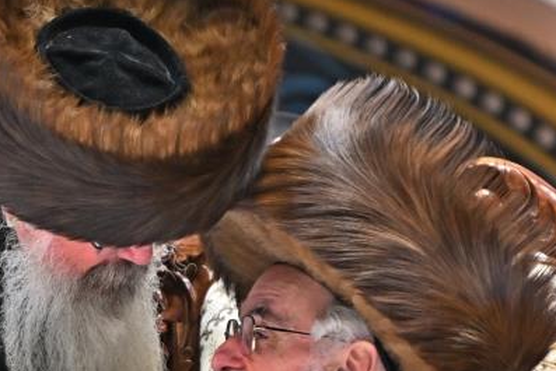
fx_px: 11958
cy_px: 272
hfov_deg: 2.7
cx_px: 141
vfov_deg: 1.8
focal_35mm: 774
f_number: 2.8
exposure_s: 1/640
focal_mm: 200
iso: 500
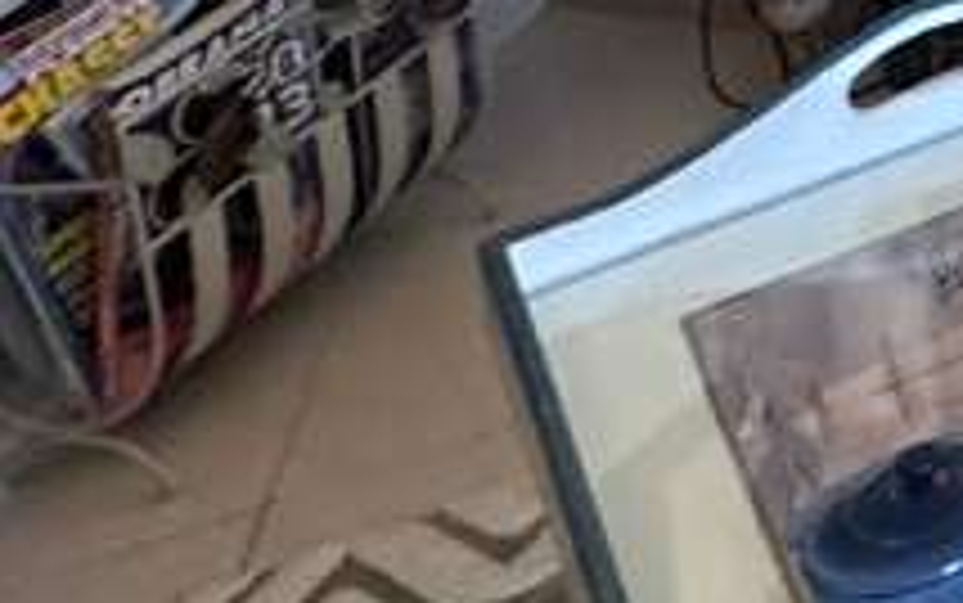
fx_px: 2731
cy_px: -1177
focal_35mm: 104
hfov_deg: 13.7
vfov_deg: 9.8
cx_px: 2362
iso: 200
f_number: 2.2
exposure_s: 1/50
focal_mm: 2.22
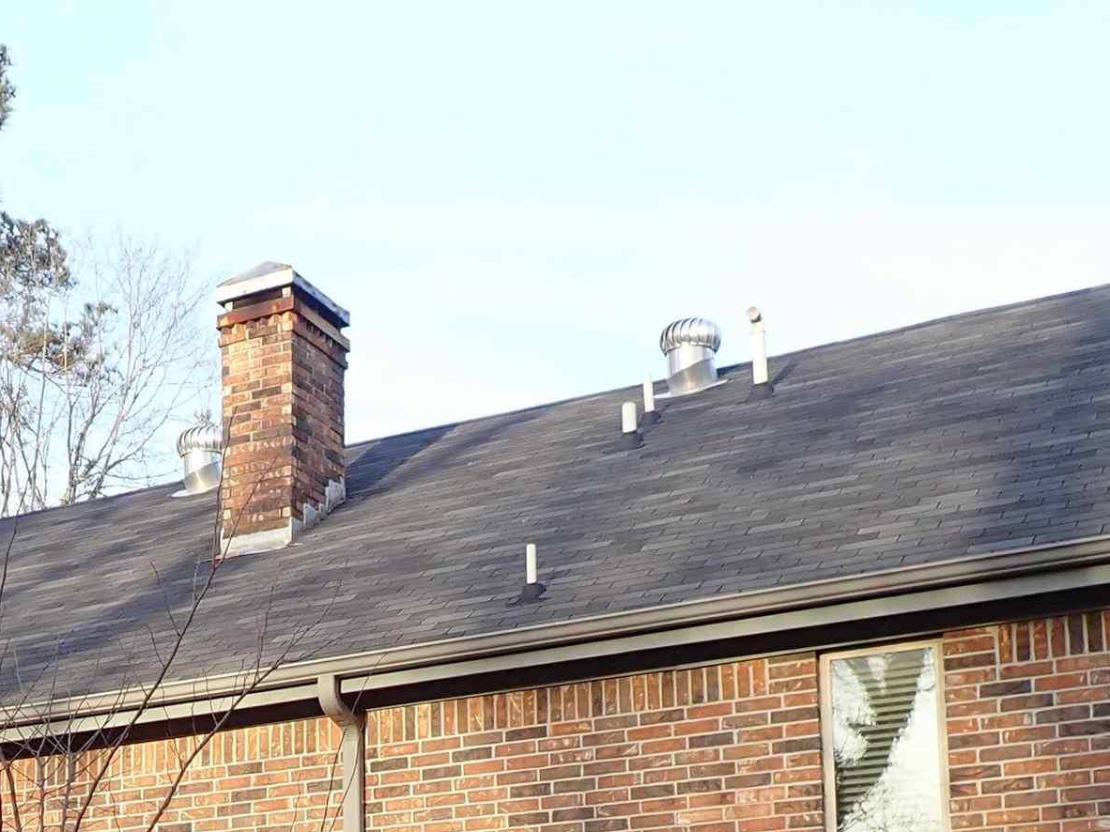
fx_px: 2084
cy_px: 947
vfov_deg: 21.3
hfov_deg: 29.0
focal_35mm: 65
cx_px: 193
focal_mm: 4.5
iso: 100
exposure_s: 1/200
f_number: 2.8
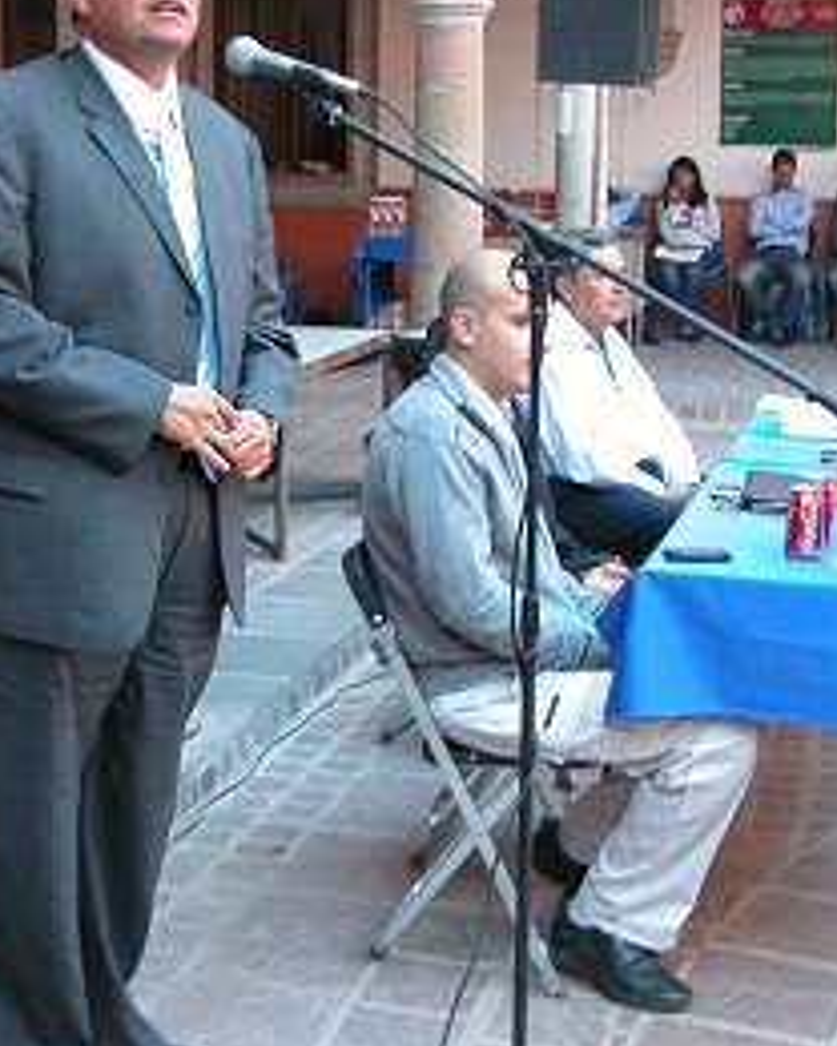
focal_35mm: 69
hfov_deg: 22.2
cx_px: 362
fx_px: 2137
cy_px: 386
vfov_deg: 27.4
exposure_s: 1/4.6
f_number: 3
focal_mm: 11.6
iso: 376
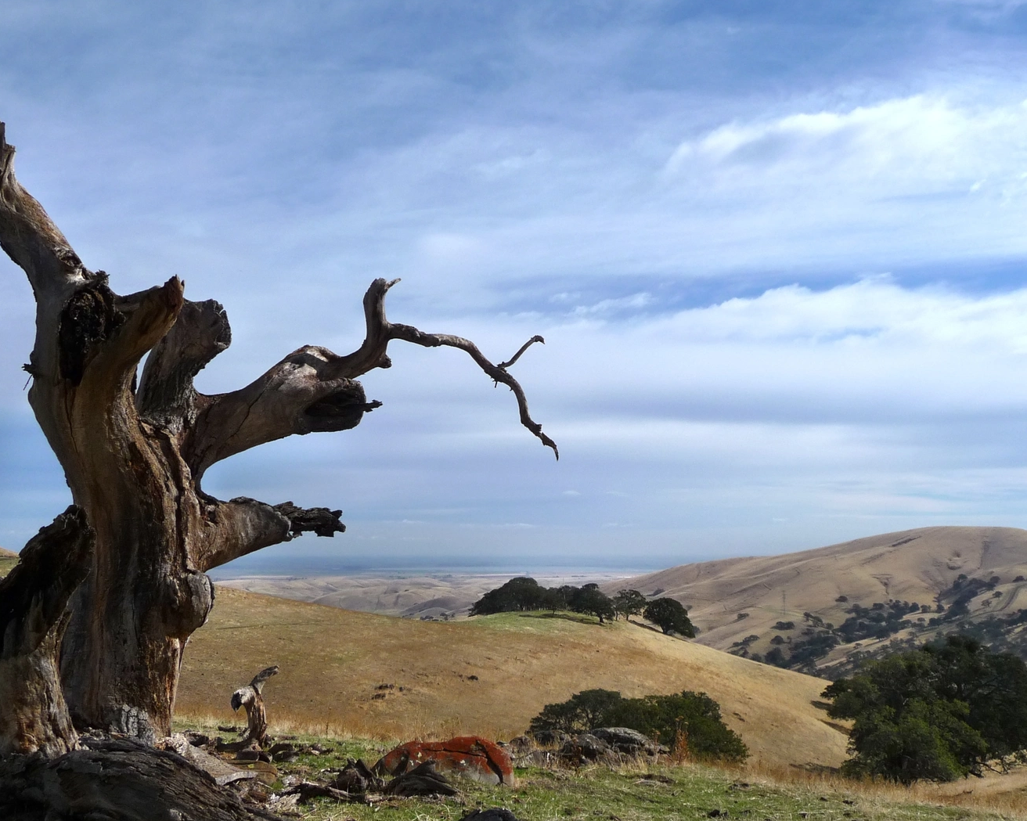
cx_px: 534
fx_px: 912
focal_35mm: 30
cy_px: 418
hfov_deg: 58.8
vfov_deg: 48.5
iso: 100
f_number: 8
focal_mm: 4.7
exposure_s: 1/640
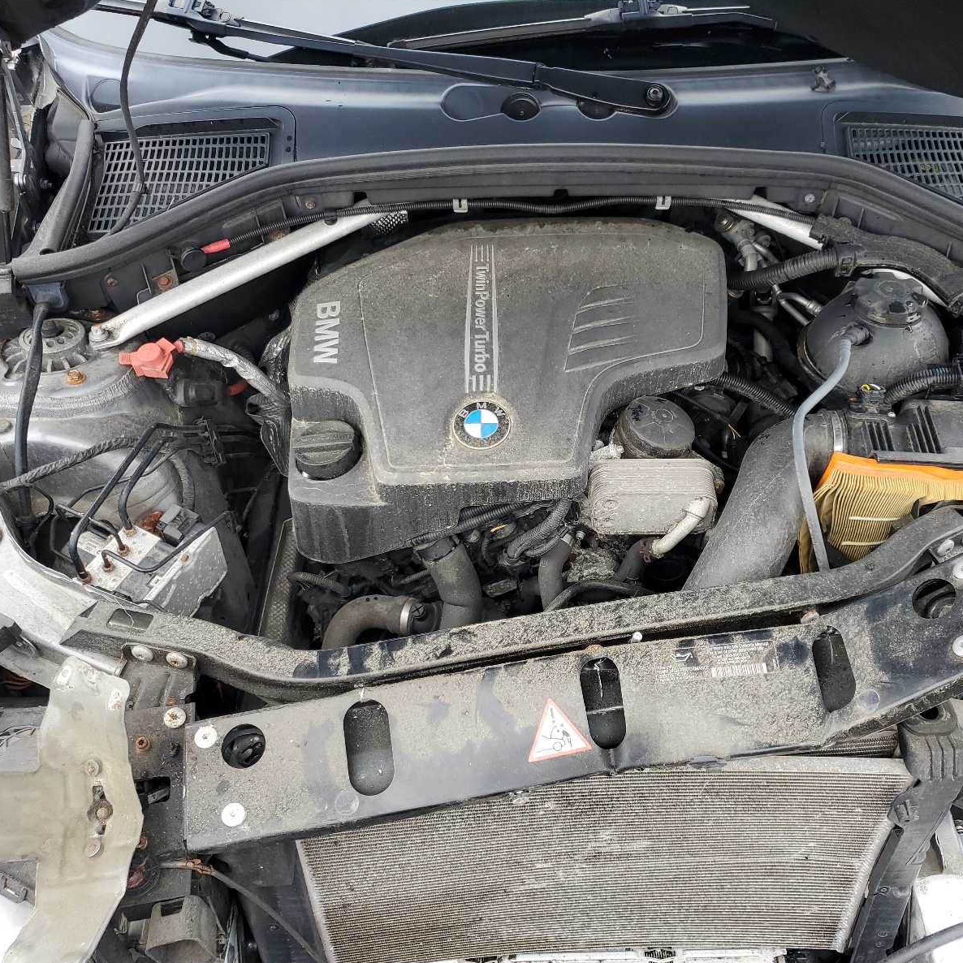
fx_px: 976
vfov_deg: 52.5
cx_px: 555
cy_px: 482
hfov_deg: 52.3
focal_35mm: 31
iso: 50
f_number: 1.5
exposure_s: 1/244
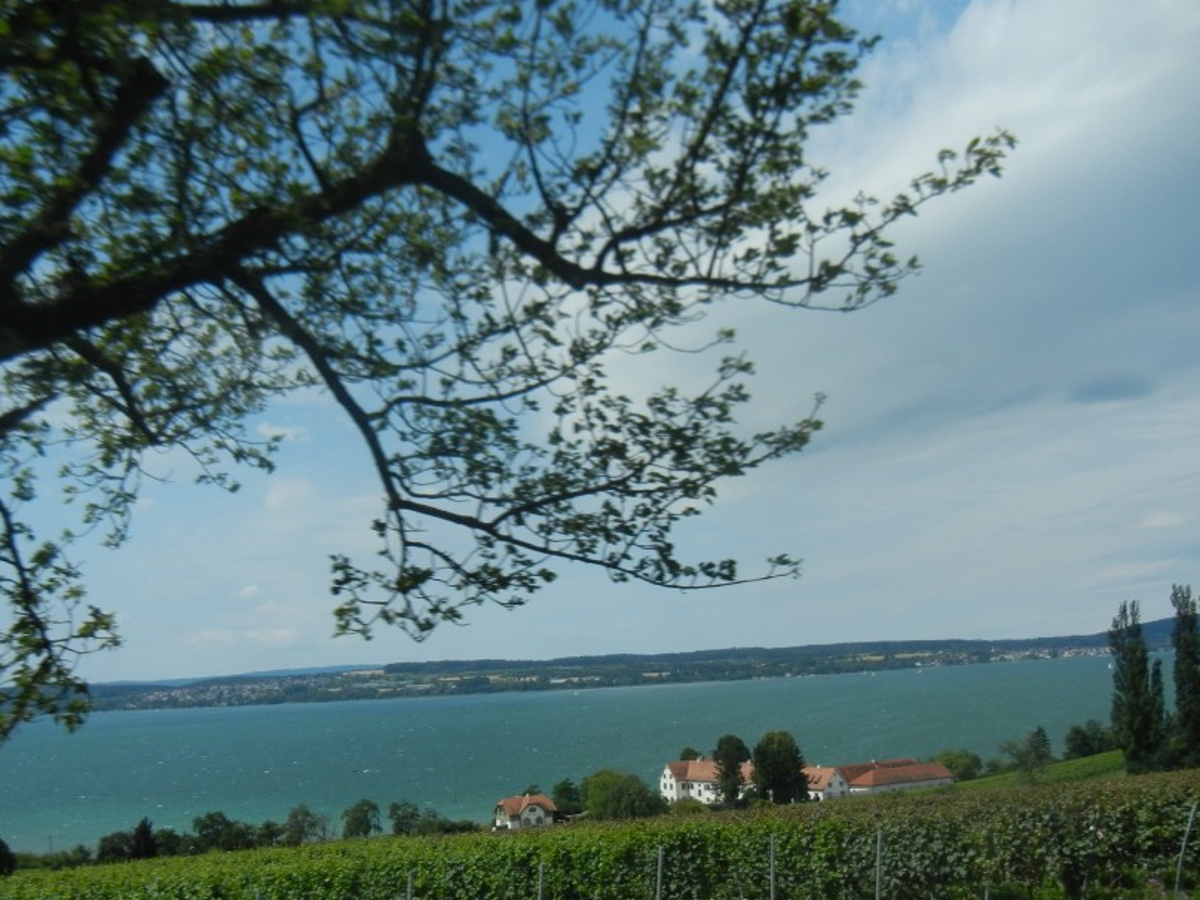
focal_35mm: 38
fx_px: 1317
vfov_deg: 37.5
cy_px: 563
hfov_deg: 48.8
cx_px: 521
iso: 160
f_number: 7
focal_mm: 5.4
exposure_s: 1/674
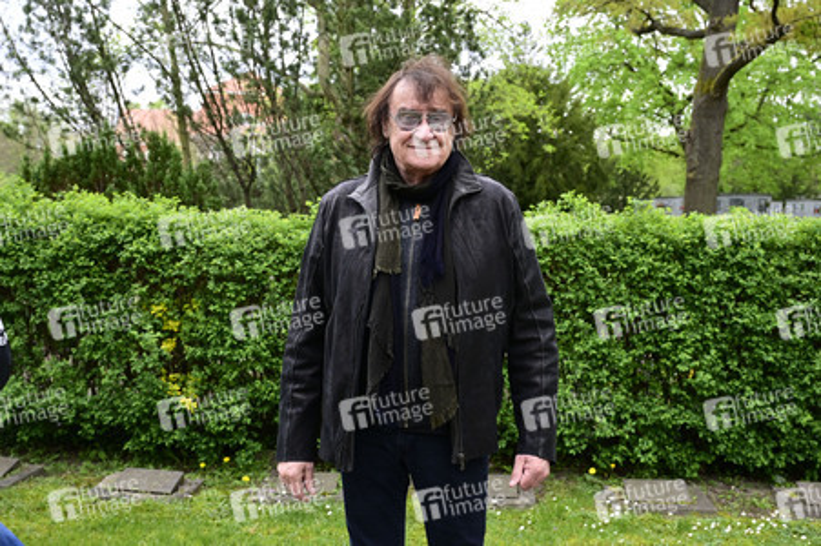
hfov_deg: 50.7
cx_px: 410
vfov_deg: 35.0
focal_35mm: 38
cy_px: 273
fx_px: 866
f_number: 6.3
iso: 640
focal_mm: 38
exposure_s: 1/250
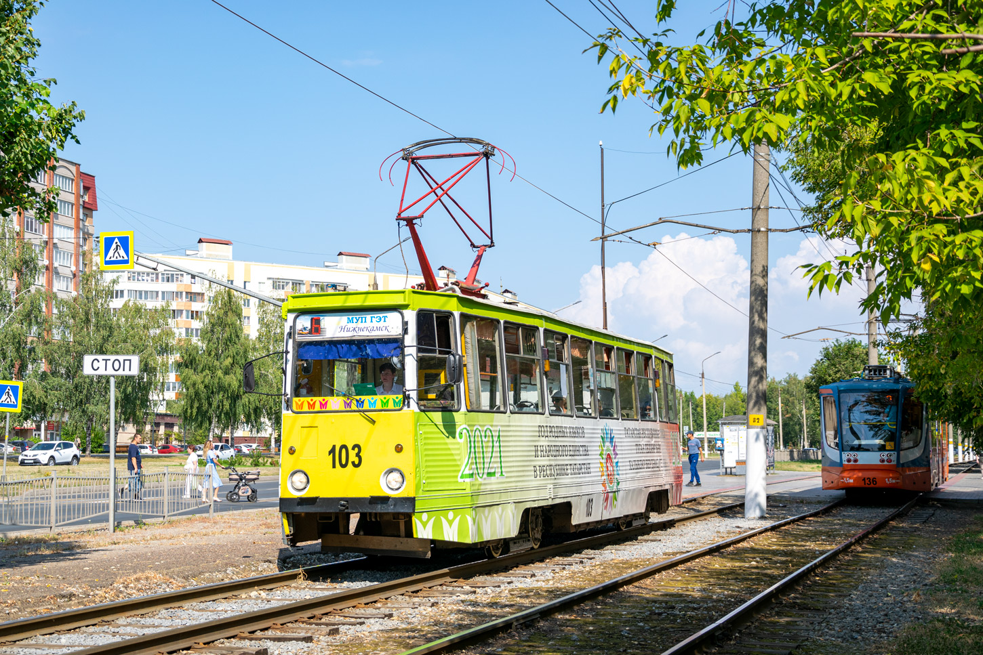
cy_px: 328
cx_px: 492
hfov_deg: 35.1
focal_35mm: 57
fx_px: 1556
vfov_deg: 23.8
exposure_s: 1/500
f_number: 6.3
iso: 100
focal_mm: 38
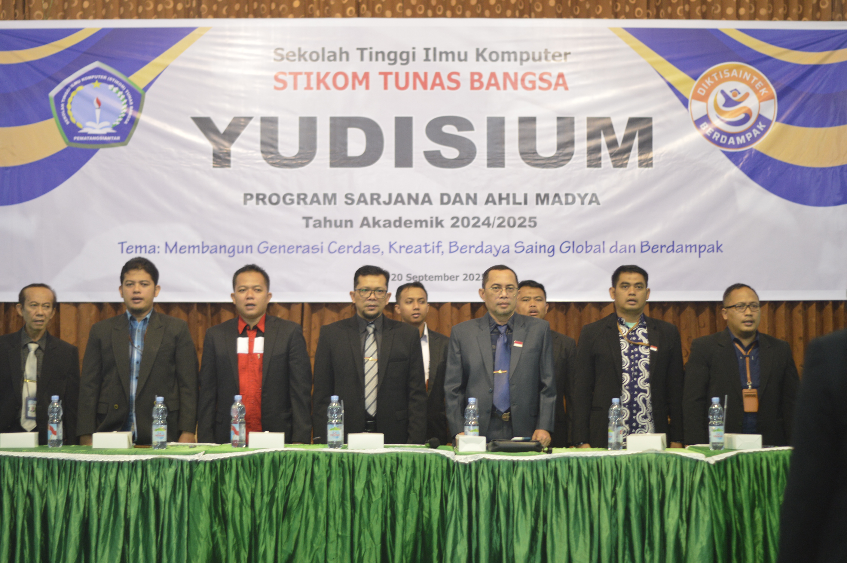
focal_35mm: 75
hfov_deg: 27.0
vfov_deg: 18.1
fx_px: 1763
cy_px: 282
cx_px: 424
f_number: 1.8
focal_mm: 50
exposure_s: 1/60
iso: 560
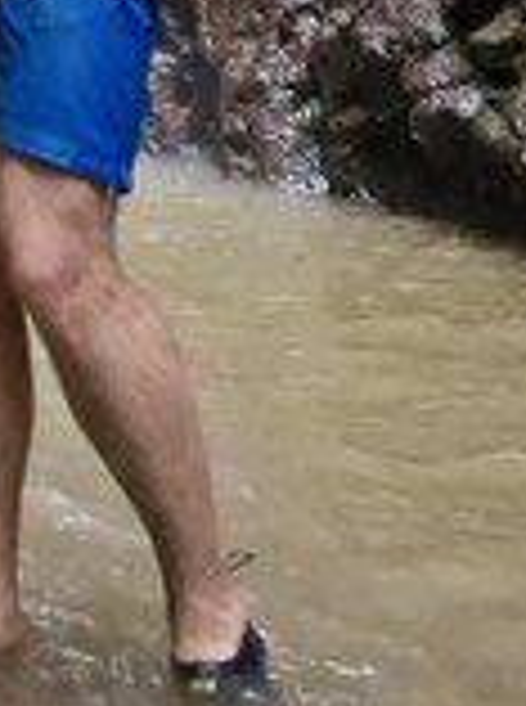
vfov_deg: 16.4
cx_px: -121
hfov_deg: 15.1
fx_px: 1912
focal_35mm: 94
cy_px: -679
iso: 640
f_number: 1.8
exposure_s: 1/40
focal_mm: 5.54
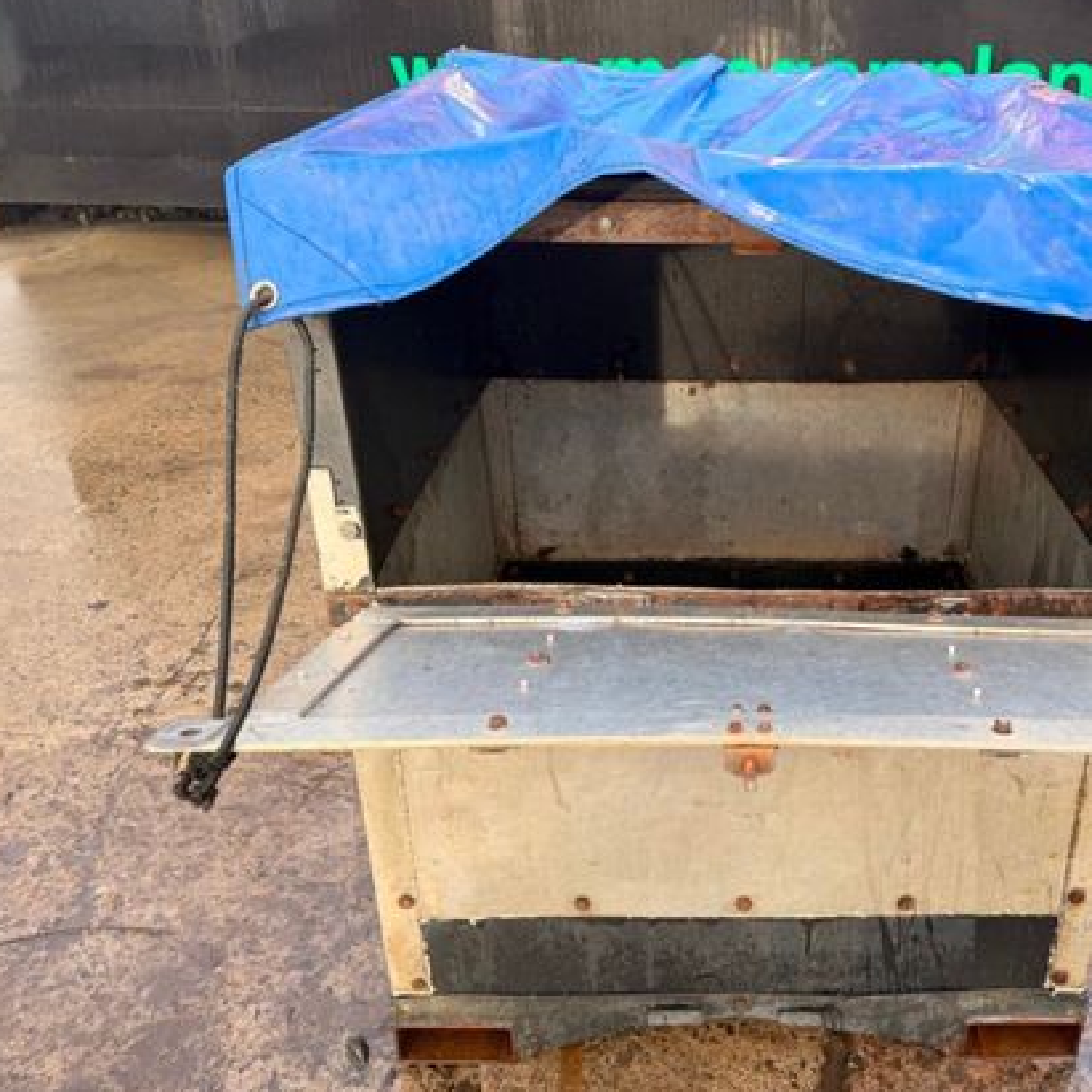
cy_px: 518
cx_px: 741
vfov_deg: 52.5
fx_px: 1106
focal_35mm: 31
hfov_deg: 51.4
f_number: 1.78
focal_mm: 6.76
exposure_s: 1/224
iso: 64
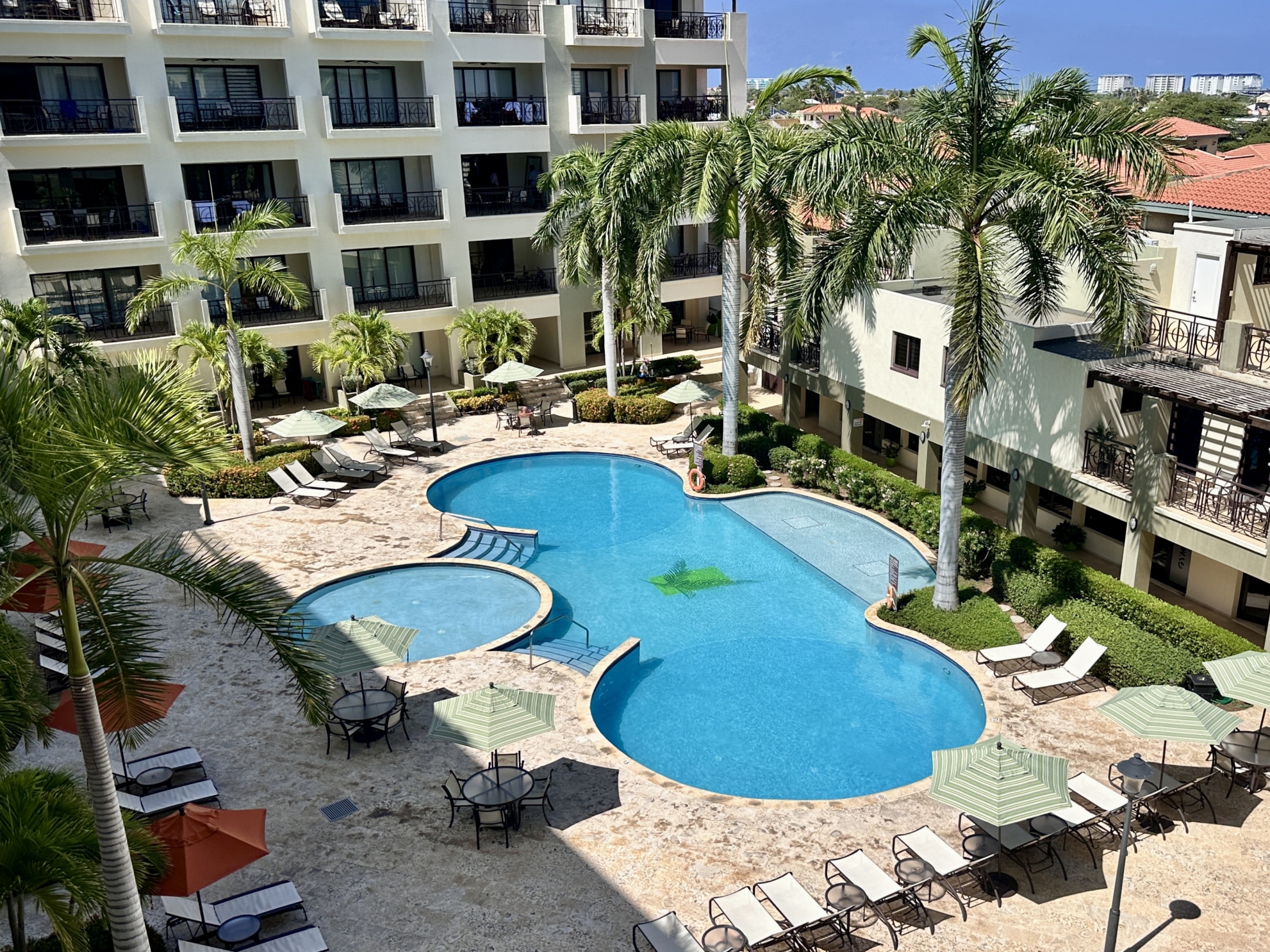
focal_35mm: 31
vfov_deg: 45.3
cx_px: 675
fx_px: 1137
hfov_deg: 58.3
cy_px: 544
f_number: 1.78
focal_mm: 6.86
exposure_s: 1/7576
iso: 80
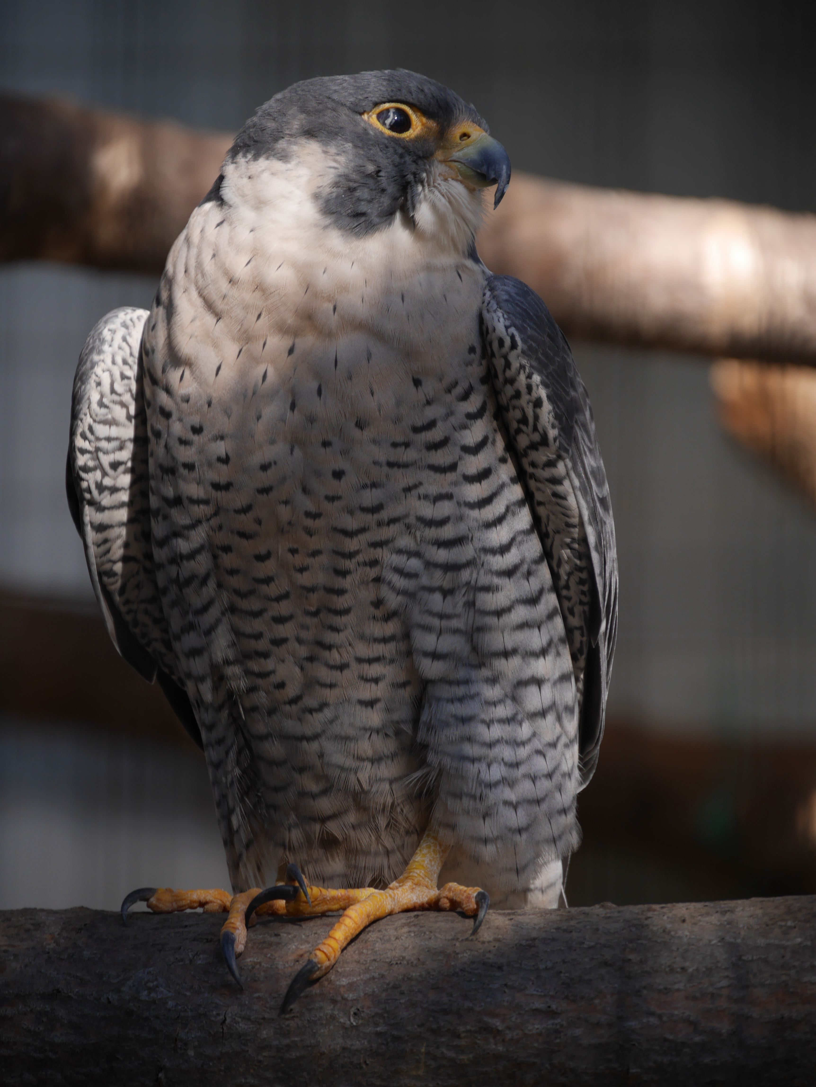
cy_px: 544
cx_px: 408
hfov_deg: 5.3
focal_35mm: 280
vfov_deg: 7.1
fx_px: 8794
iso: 200
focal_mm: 140
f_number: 5.6
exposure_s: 1/250
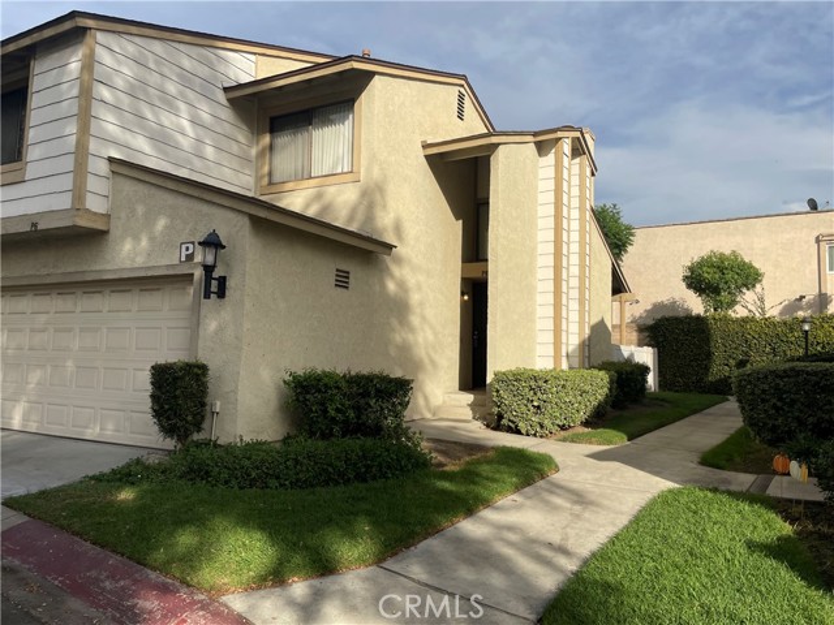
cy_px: 312
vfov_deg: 53.1
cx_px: 417
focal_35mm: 26
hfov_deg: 67.3
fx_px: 626
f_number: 1.6
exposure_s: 1/5051
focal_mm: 4.2
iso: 32
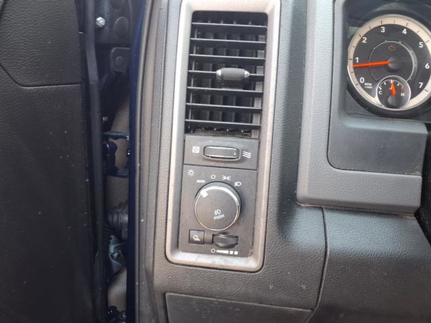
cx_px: 216
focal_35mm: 27
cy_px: 162
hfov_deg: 65.3
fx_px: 336
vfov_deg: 51.4
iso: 50
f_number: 1.9
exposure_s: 1/60.2
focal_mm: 3.58
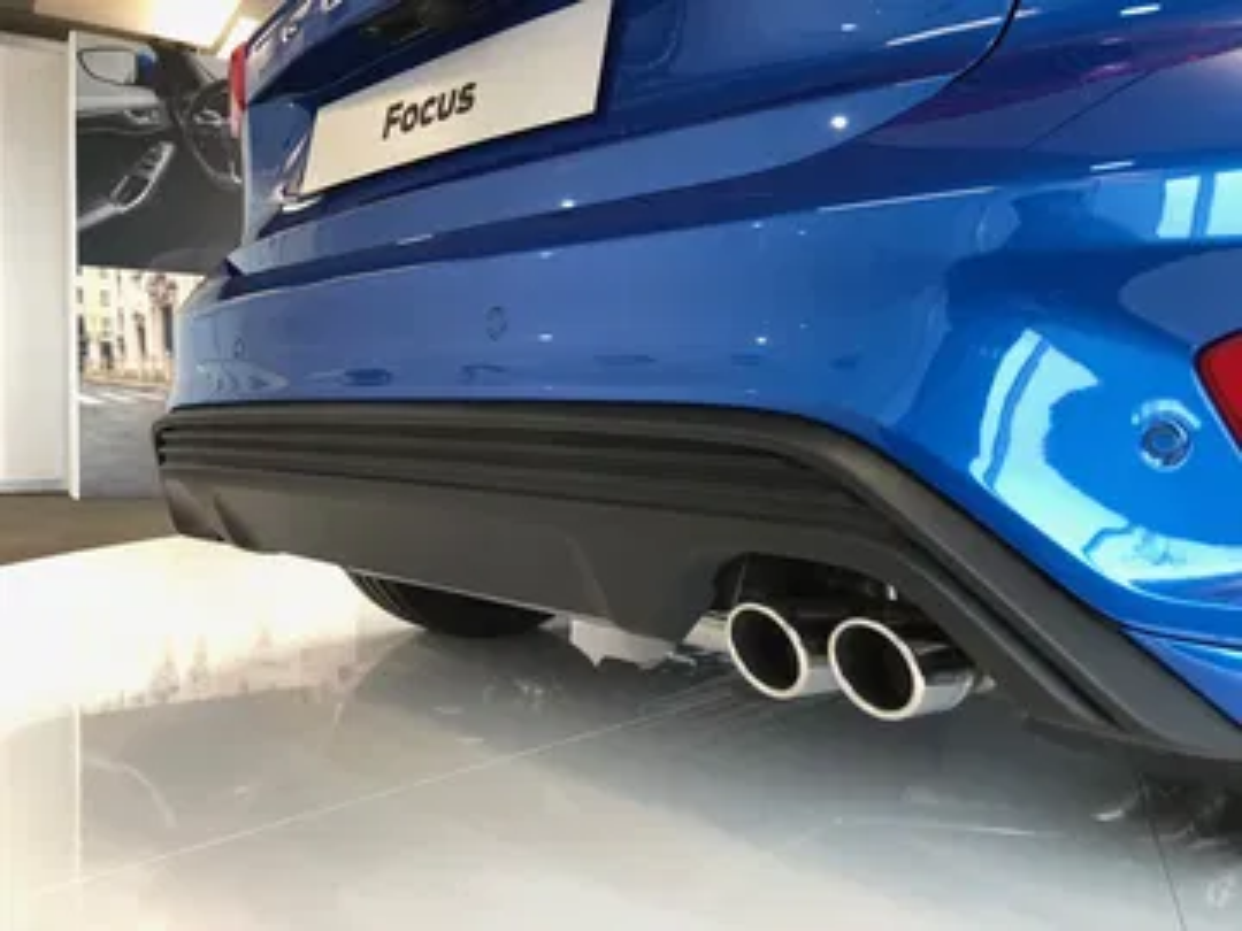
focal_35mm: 28
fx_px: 1005
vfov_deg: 49.7
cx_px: 621
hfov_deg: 63.4
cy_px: 466
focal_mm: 4
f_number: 1.8
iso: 40
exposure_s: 1/20
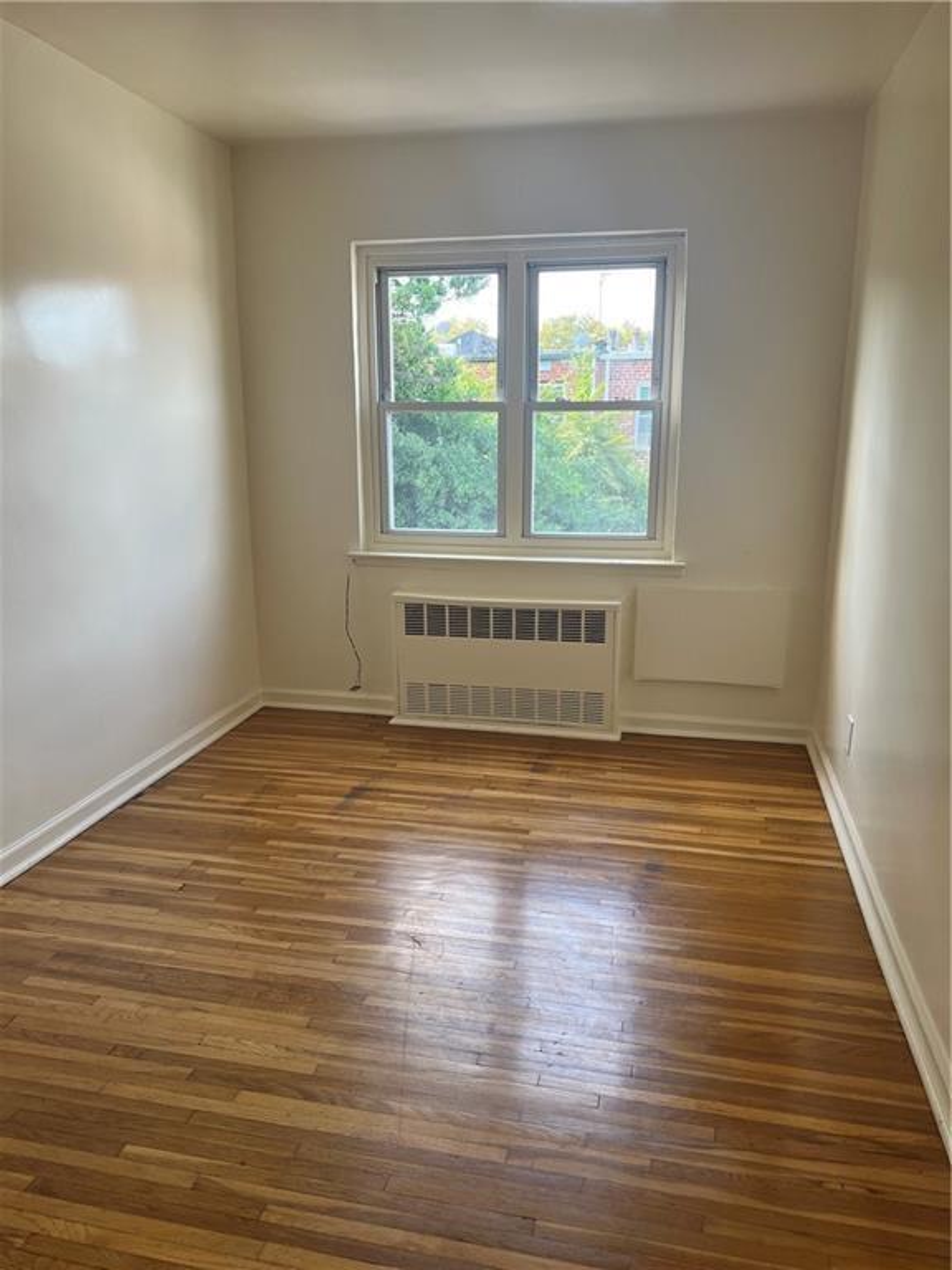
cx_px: 476
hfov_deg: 53.1
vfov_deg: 67.3
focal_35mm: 26
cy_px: 635
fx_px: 953
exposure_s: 1/130
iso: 64
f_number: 1.5
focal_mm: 5.7
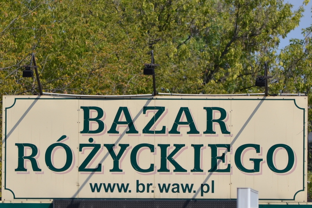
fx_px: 1820
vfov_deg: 6.5
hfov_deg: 9.8
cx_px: 156
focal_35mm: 210
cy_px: 104
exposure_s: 1/640
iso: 100
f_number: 6.3
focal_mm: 140
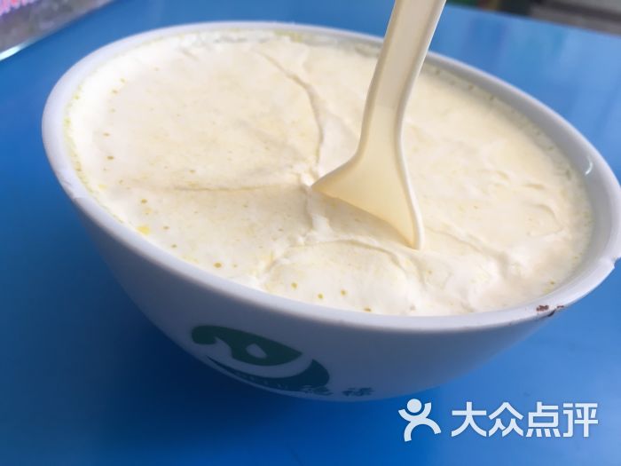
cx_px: 310
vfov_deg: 48.2
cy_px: 233
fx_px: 520
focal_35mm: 29
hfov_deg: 61.7
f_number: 2.2
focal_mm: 4.15
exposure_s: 1/33
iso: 25
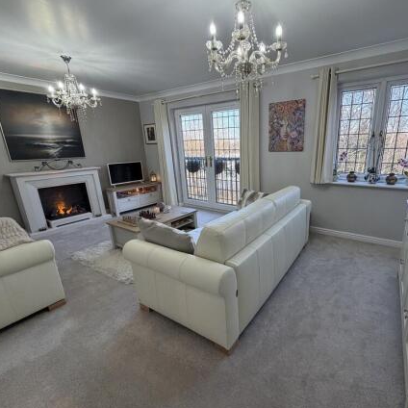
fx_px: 227
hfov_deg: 83.0
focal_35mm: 17
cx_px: 244
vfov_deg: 84.0
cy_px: 207
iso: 125
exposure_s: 1/100
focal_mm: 2.22
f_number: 2.2
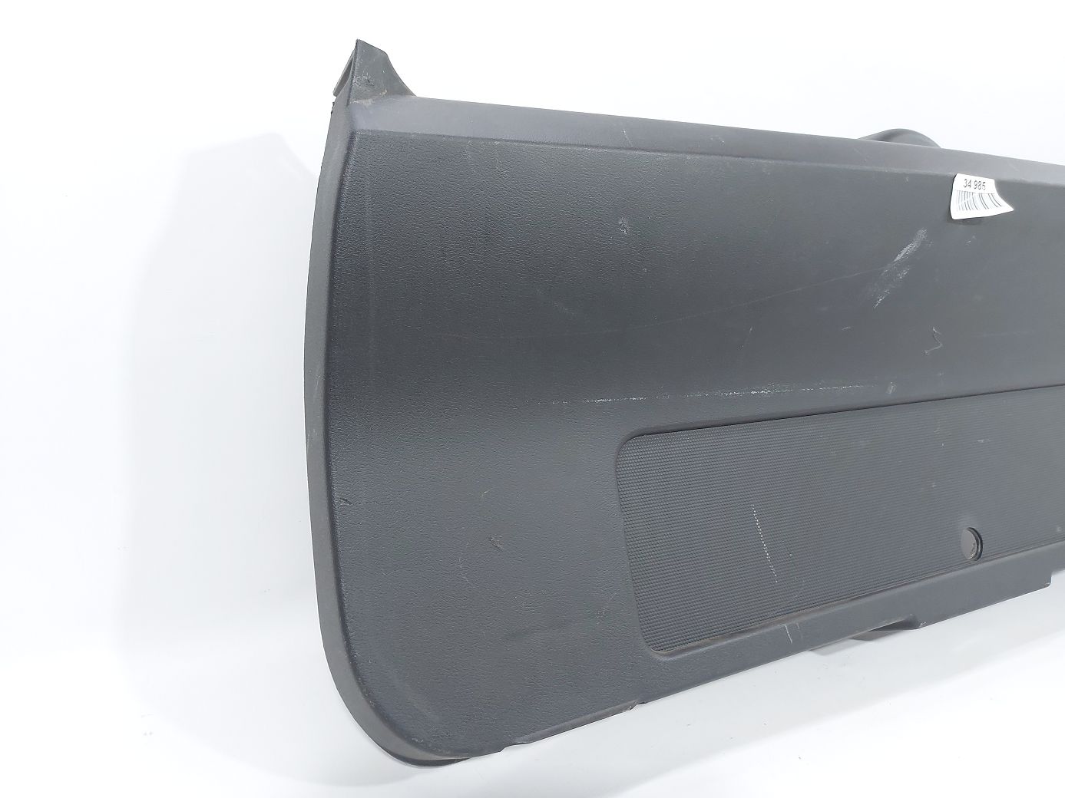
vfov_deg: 56.8
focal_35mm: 24
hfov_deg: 71.6
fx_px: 738
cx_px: 532
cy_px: 399
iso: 100
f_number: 1.8
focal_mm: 5.23
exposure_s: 1/50
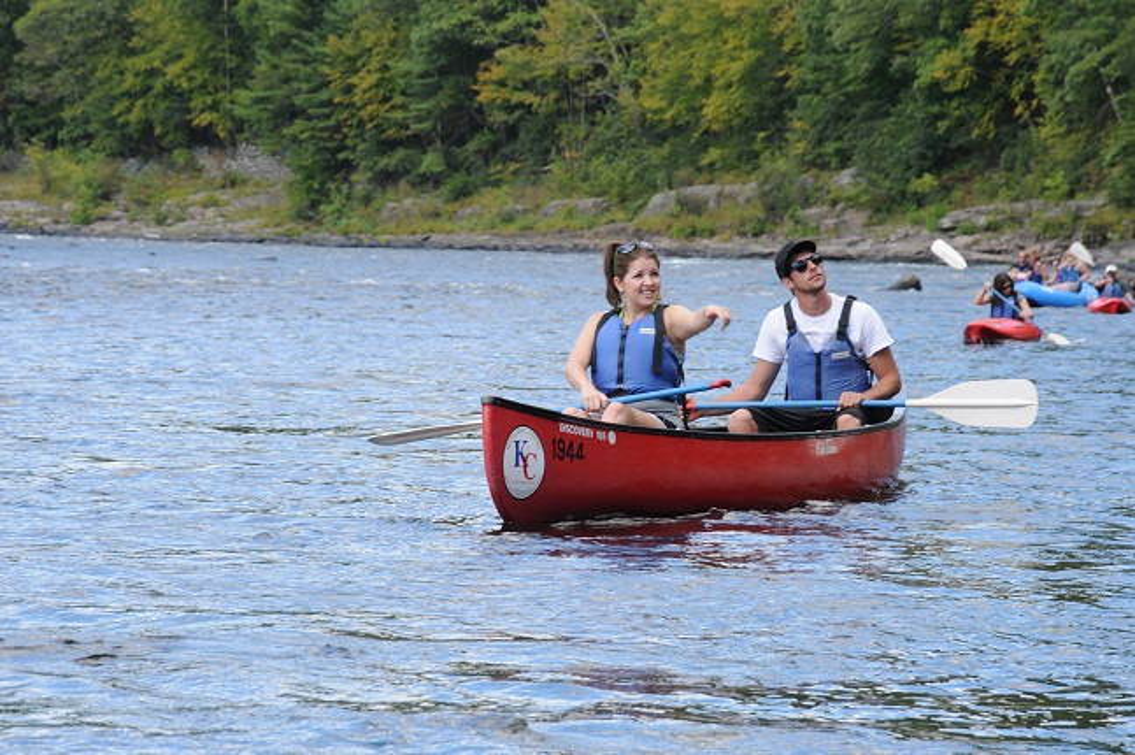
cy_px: 378
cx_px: 568
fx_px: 5669
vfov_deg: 7.6
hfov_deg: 11.4
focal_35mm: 180
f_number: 10
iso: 400
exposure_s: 1/160
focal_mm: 120
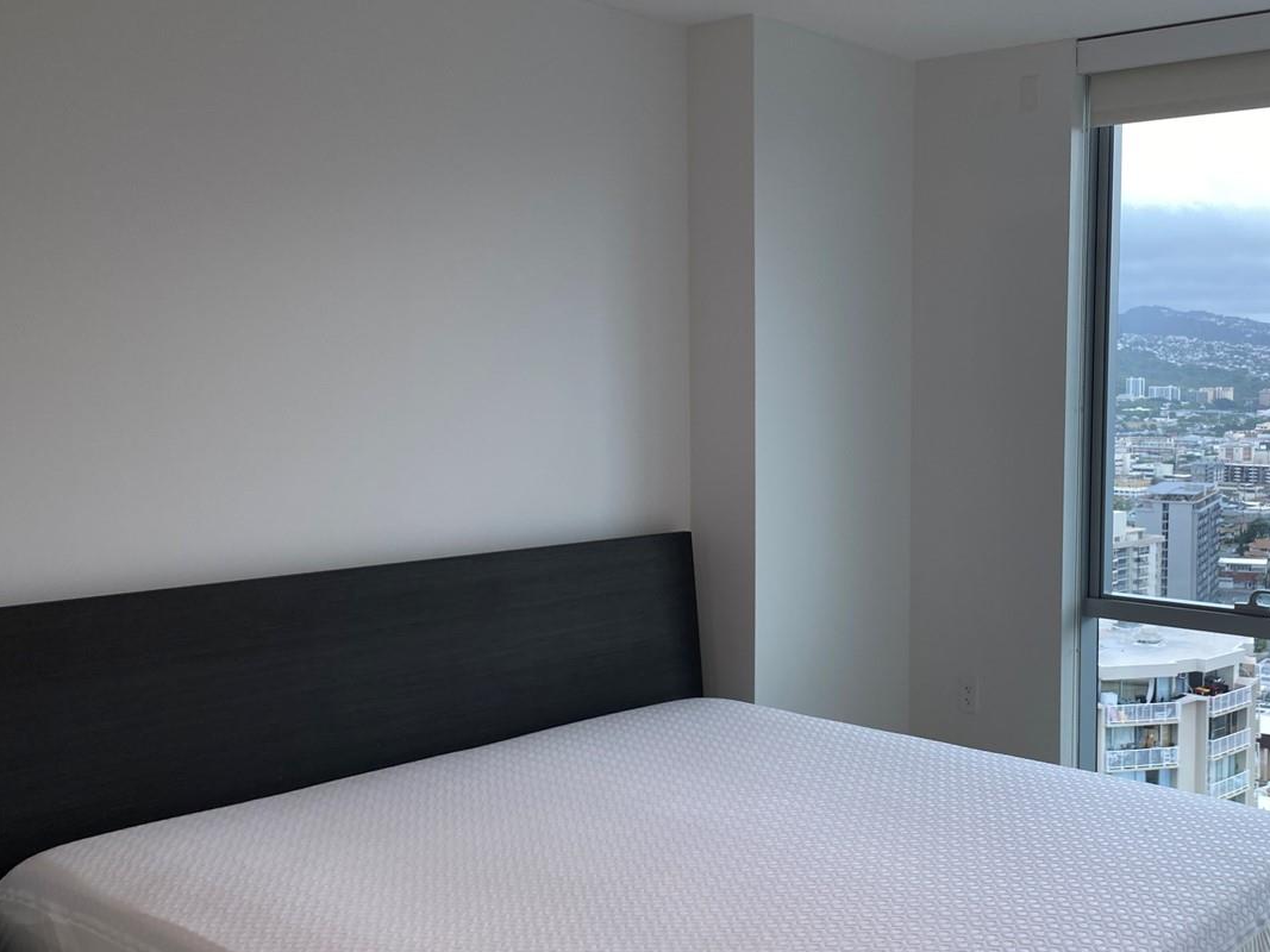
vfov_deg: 36.8
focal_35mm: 39
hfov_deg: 46.6
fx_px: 1431
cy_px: 505
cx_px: 911
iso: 32
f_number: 1.8
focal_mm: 4.25
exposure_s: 1/138
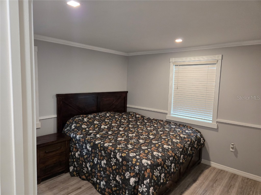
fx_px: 173
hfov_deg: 73.9
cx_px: 130
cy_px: 98
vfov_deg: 58.9
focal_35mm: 23
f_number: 1.8
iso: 500
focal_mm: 5.4
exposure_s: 1/120
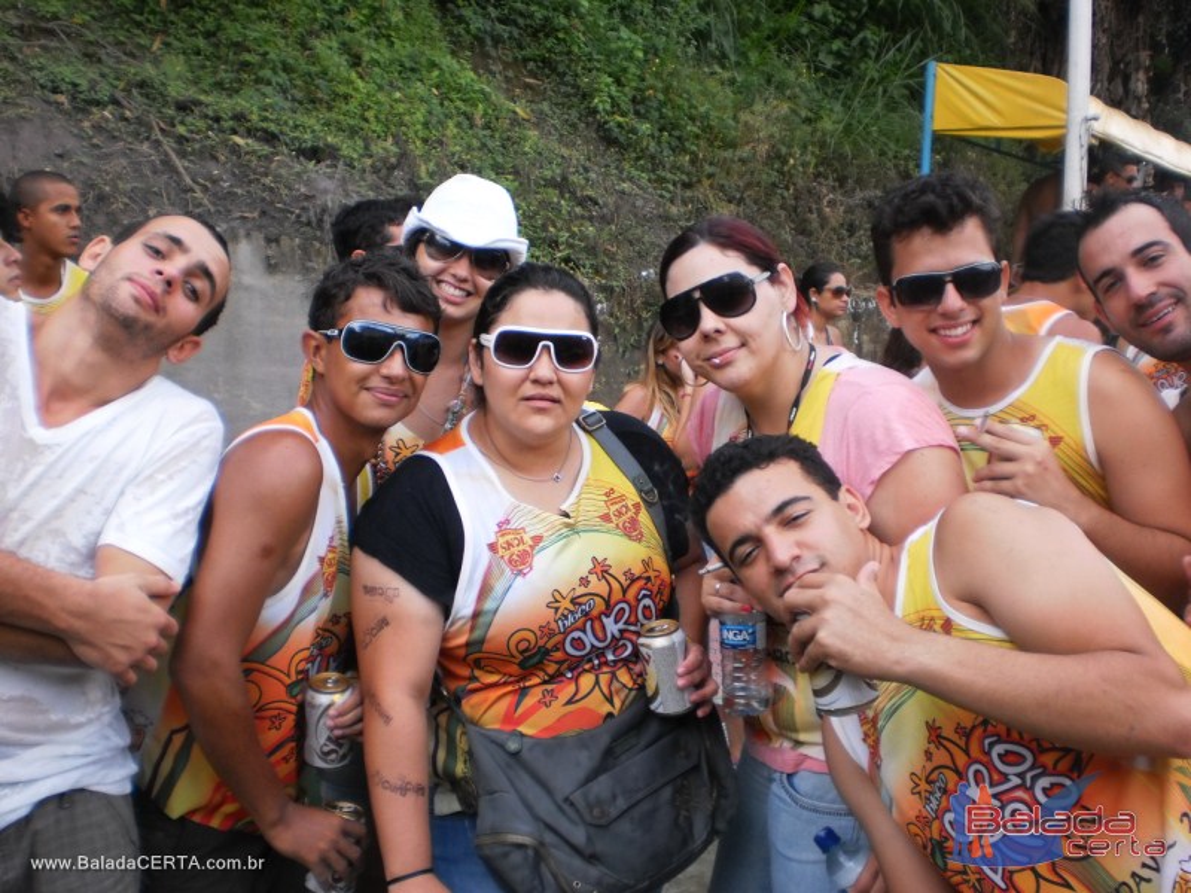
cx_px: 596
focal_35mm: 36
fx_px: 1239
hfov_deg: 51.4
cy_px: 446
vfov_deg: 39.7
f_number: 3.1
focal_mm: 6.3
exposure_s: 1/80
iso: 100
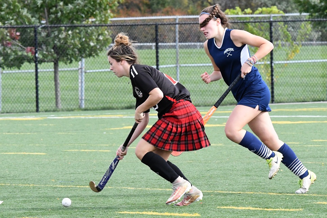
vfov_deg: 5.1
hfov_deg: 7.6
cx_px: 164
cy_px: 109
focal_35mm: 270
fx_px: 2453
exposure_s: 1/1000
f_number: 11
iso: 2800
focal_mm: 180
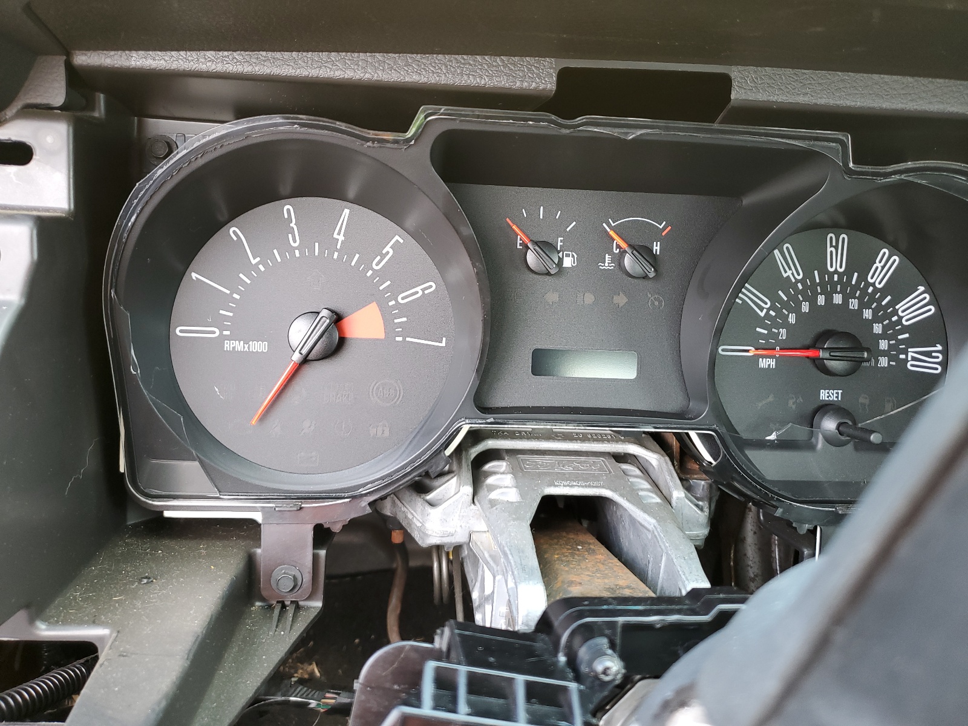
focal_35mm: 26
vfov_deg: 53.1
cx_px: 484
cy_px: 363
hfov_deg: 67.3
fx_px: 727
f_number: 1.5
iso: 67
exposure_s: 1/60.2
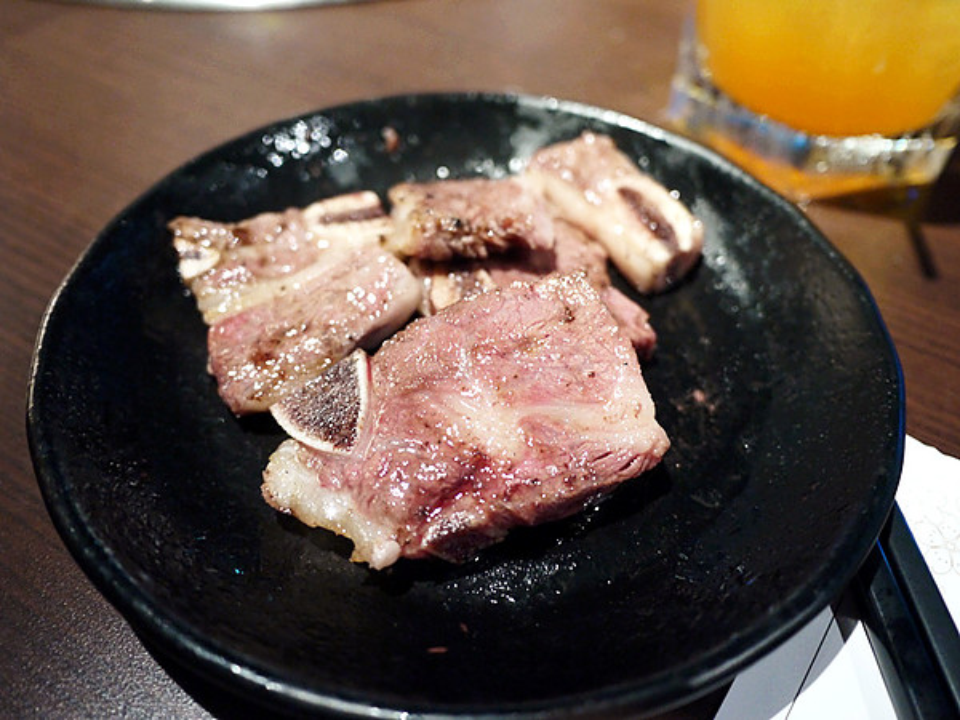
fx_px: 777
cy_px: 360
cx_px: 480
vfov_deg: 49.7
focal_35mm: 28
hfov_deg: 63.4
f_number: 2.5
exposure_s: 1/8
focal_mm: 14
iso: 800
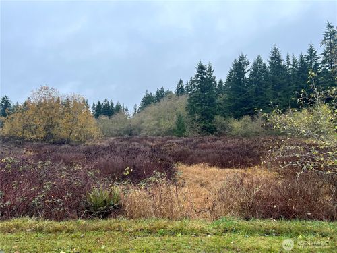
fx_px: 253
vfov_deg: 53.1
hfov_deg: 67.3
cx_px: 168
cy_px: 126
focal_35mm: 26
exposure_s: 1/957
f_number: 1.5
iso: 50
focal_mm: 5.7
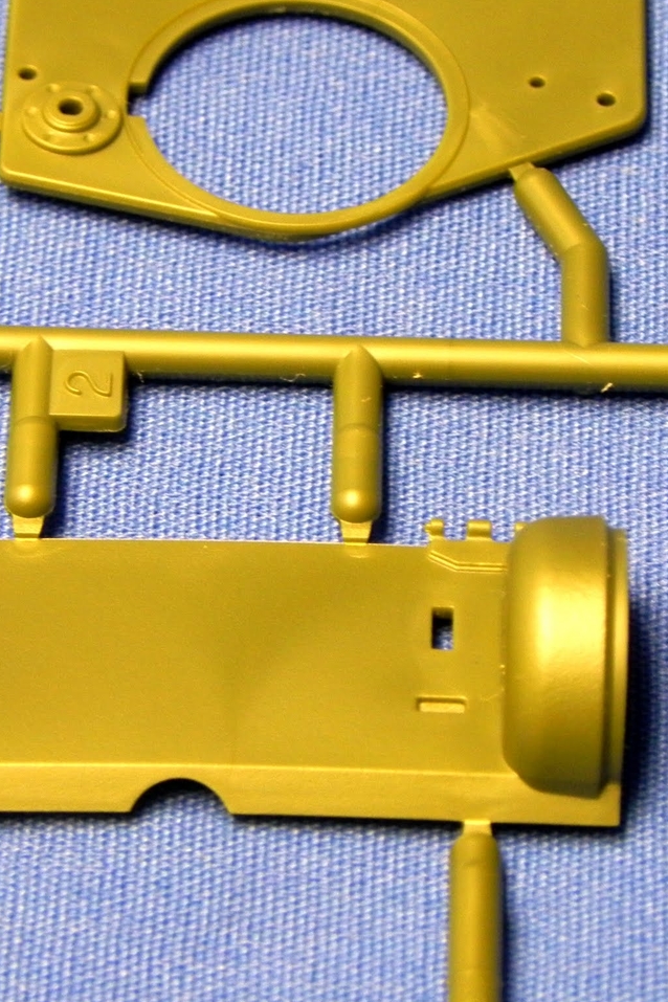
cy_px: 500
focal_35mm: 256
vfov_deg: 8.0
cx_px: 214
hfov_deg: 5.4
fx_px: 7125
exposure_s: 1/9.8
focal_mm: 32.7
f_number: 4.5
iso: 400
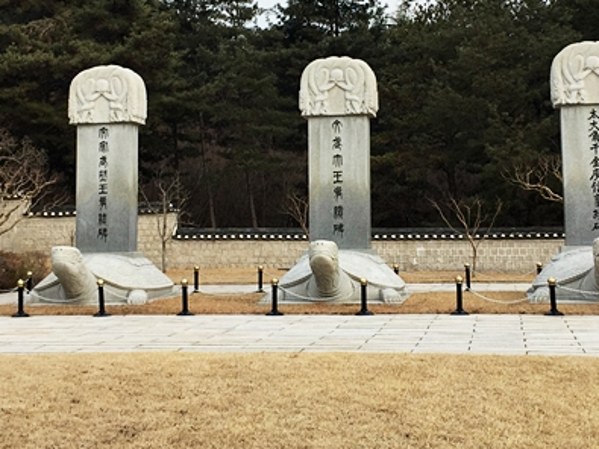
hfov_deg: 34.9
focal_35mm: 55
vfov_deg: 26.3
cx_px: 319
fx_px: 951
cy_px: 129
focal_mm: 4.15
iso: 32
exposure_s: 1/746
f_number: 2.2
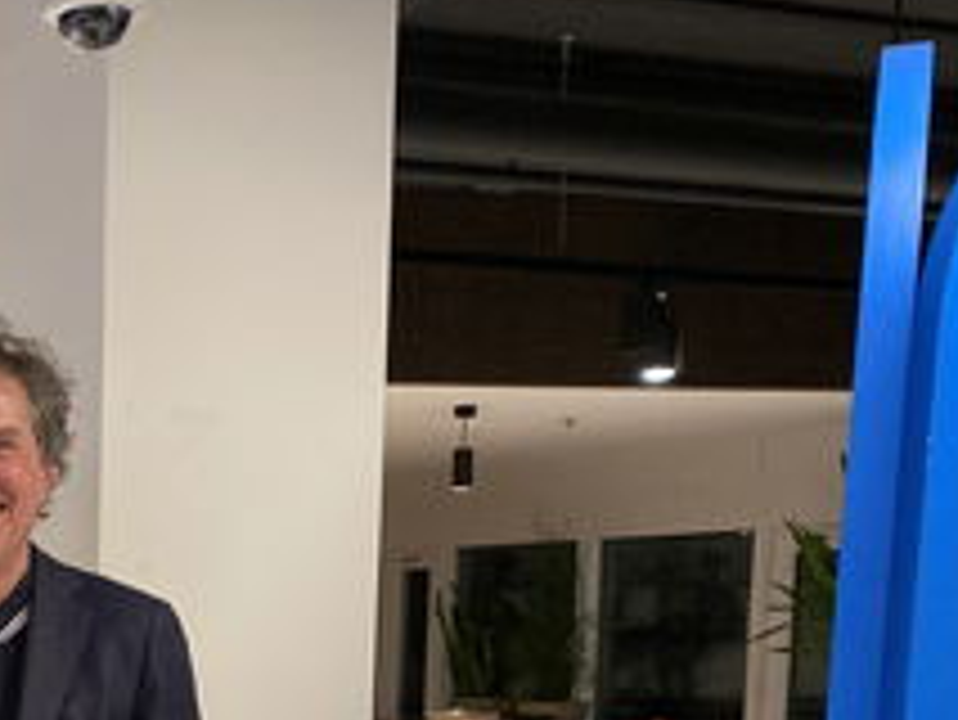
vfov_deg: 19.9
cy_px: 886
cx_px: -144
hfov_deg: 25.7
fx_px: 1911
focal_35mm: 69
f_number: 1.8
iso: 200
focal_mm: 4.25
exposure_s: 1/50
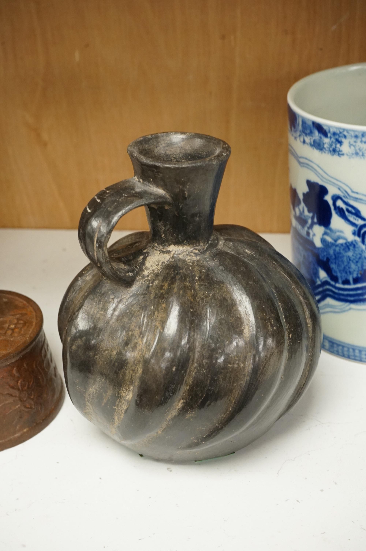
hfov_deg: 24.6
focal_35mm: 55
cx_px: 183
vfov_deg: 36.3
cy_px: 276
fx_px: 840
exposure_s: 1/50
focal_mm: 55
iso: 2500
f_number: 10
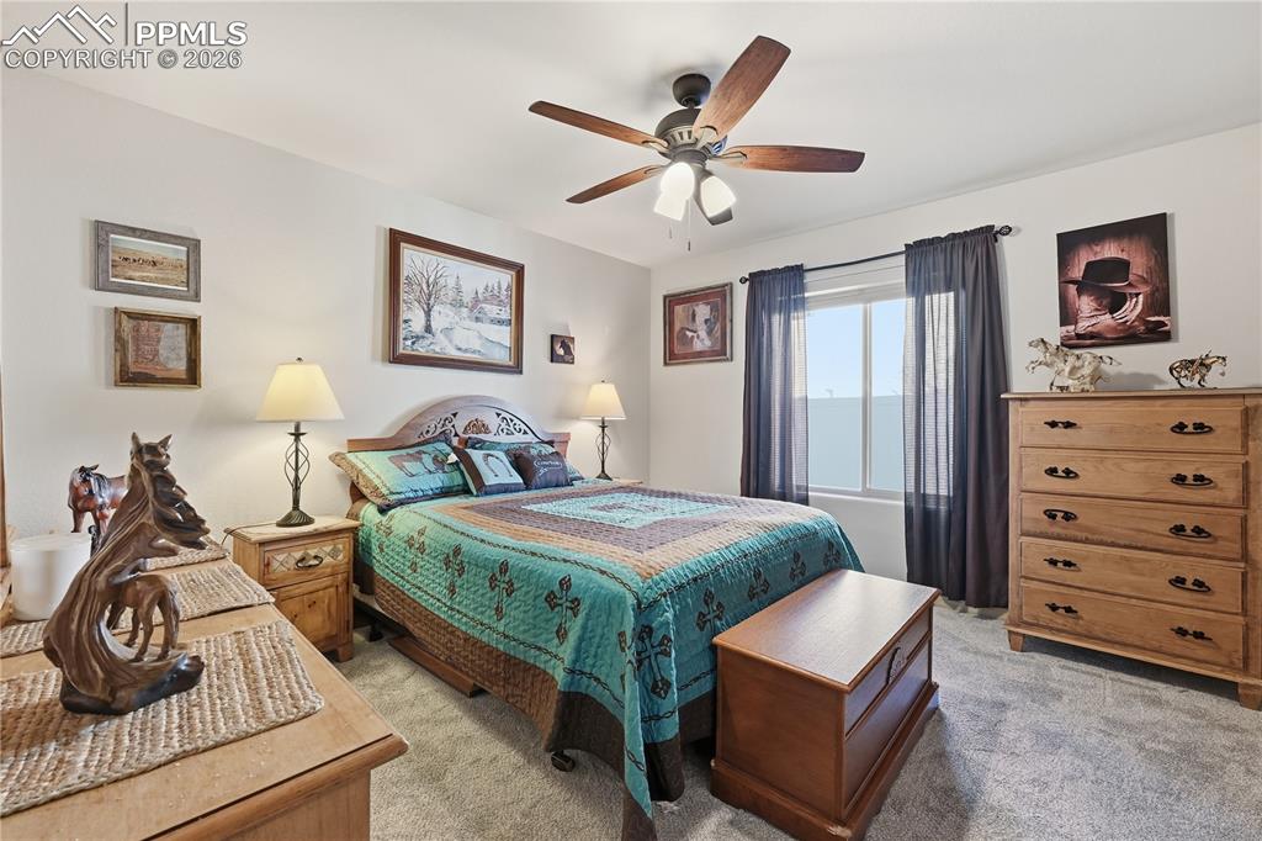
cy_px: 420
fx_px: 526
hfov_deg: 100.4
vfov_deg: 77.3
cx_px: 631
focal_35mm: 15
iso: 800
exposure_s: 1/25
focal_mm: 15
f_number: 11
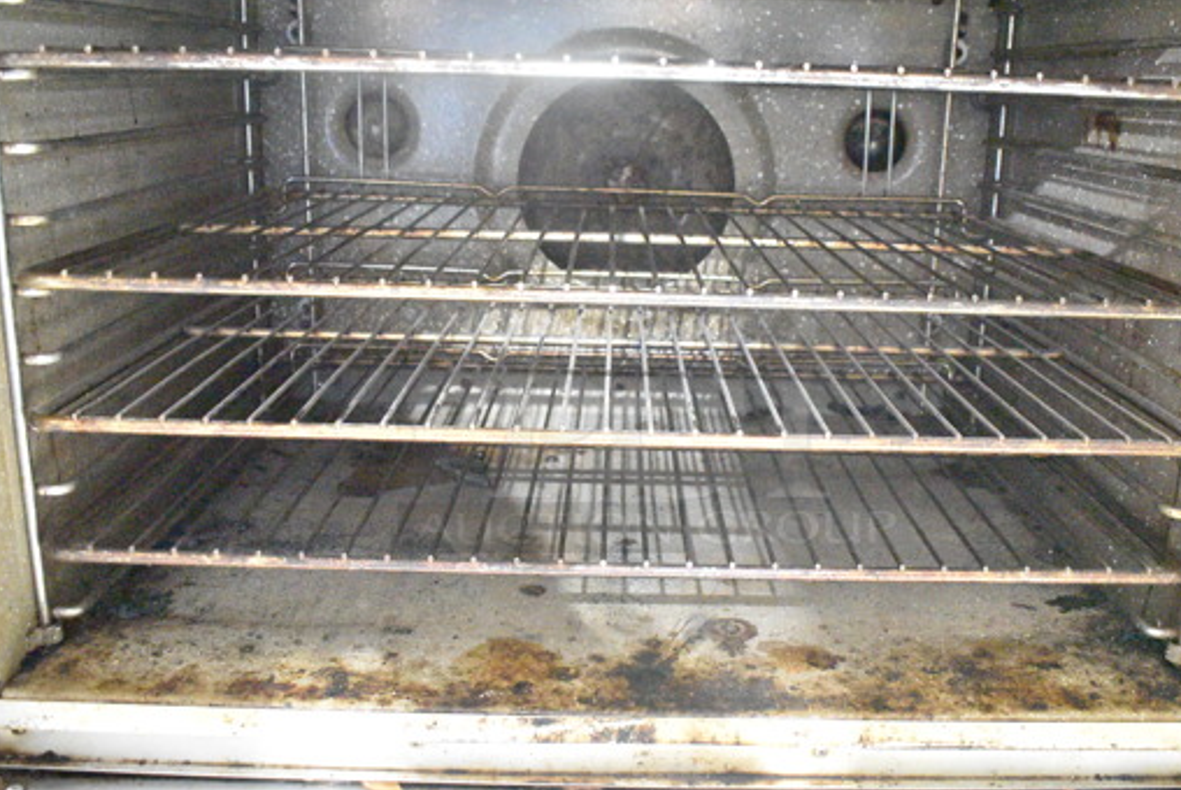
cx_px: 658
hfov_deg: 53.0
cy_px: 430
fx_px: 1182
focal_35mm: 36
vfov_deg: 36.9
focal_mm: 20
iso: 25600
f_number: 3.8
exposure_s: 1/30
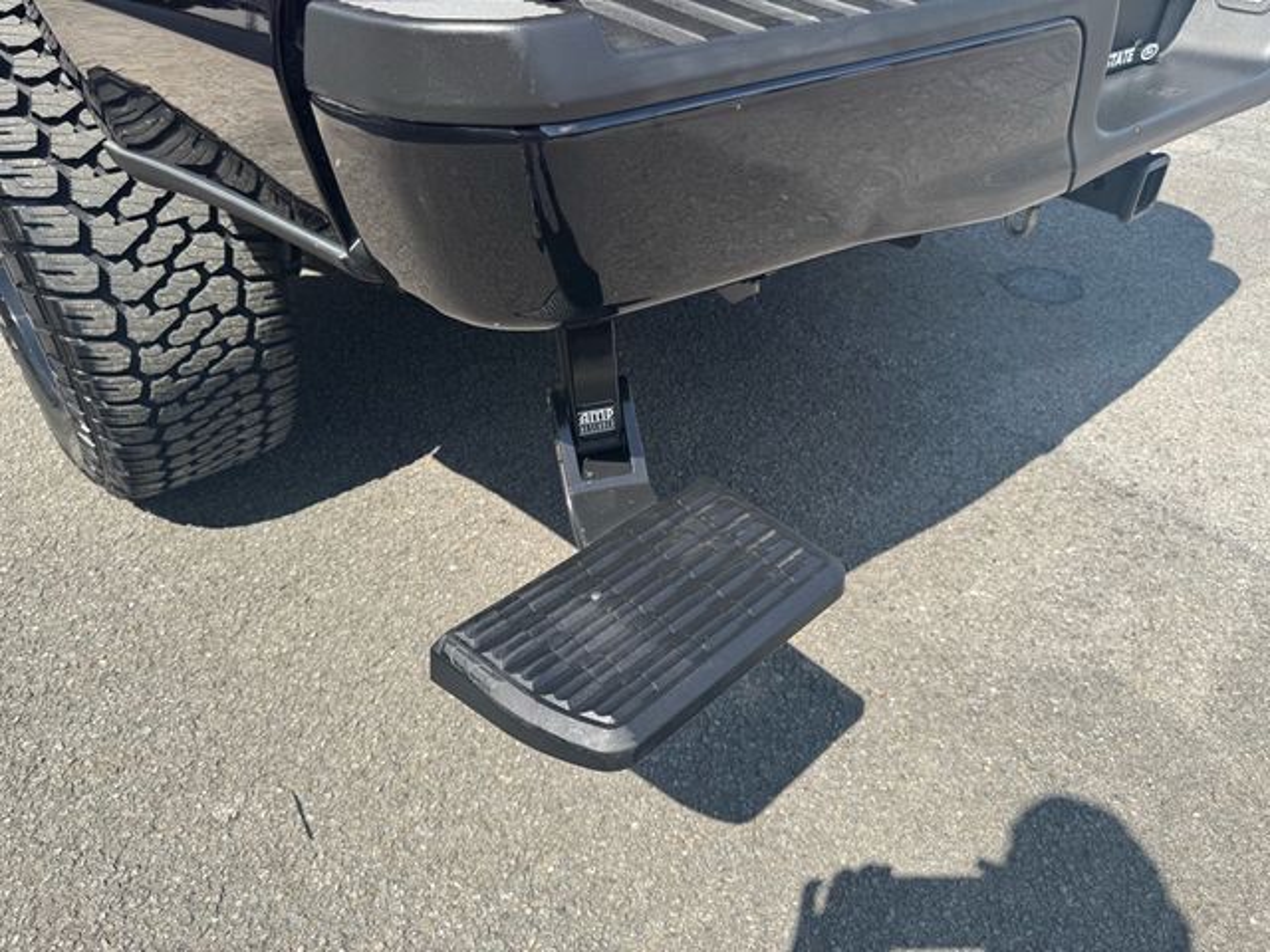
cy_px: 476
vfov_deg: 56.8
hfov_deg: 71.6
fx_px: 881
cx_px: 635
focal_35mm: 24
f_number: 1.78
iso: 80
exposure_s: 1/1869
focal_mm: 6.76
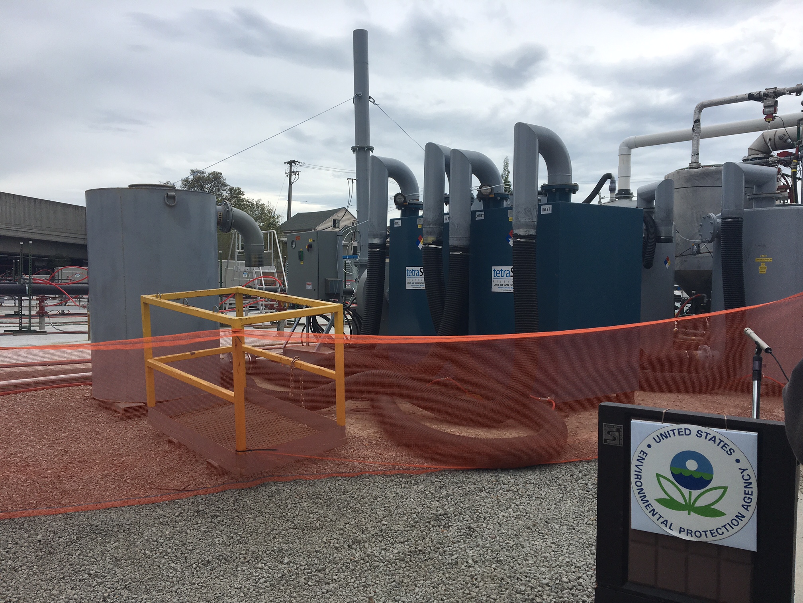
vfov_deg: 48.2
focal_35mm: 29
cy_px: 302
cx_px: 402
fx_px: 673
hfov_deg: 61.7
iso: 25
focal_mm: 4.15
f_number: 2.2
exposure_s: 1/1451
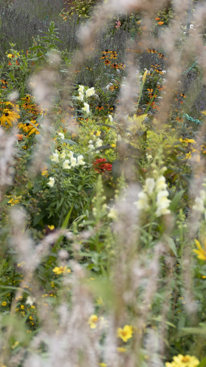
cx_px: 64
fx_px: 1340
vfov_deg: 15.6
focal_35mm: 138
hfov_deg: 8.8
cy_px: 184
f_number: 3.9
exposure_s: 1/80
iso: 125
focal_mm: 40.84
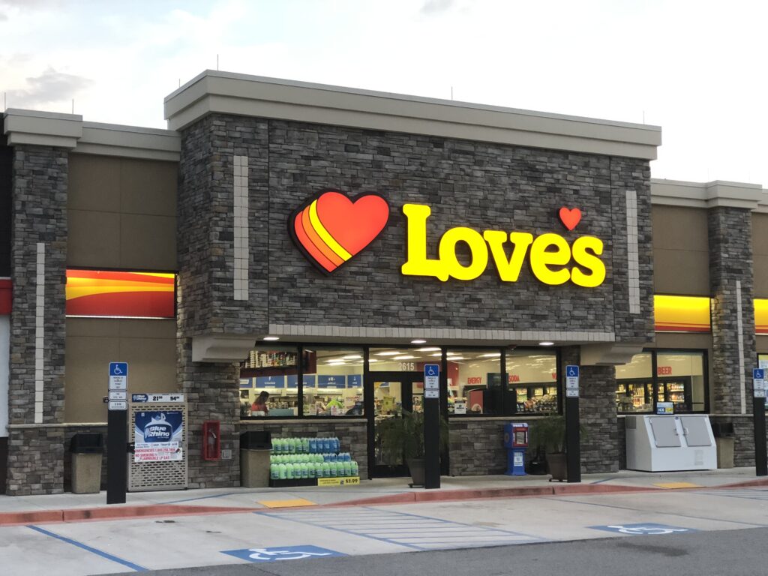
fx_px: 1265
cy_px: 288
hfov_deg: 33.8
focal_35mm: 57
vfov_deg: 25.7
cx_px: 384
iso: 250
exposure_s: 1/120
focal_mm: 6.6
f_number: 2.8
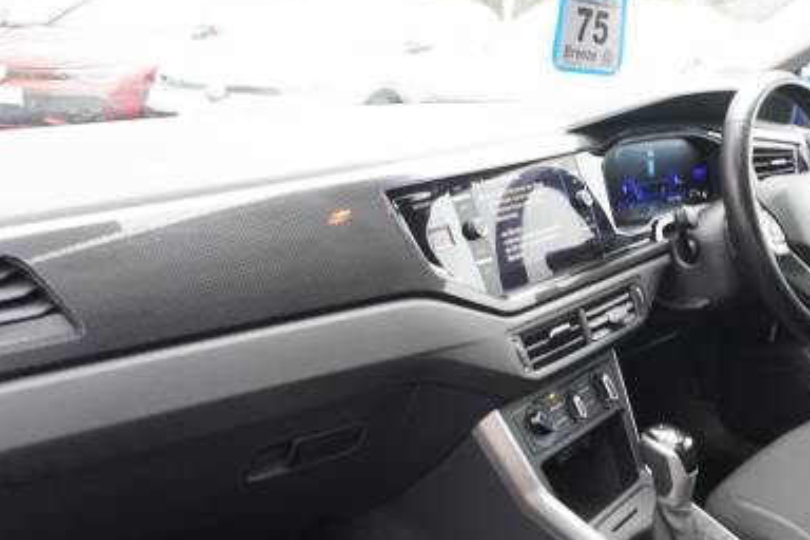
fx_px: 900
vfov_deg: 33.4
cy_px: 304
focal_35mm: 40
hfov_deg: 46.1
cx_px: 639
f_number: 4
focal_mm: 16
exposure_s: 1/60
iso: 1000
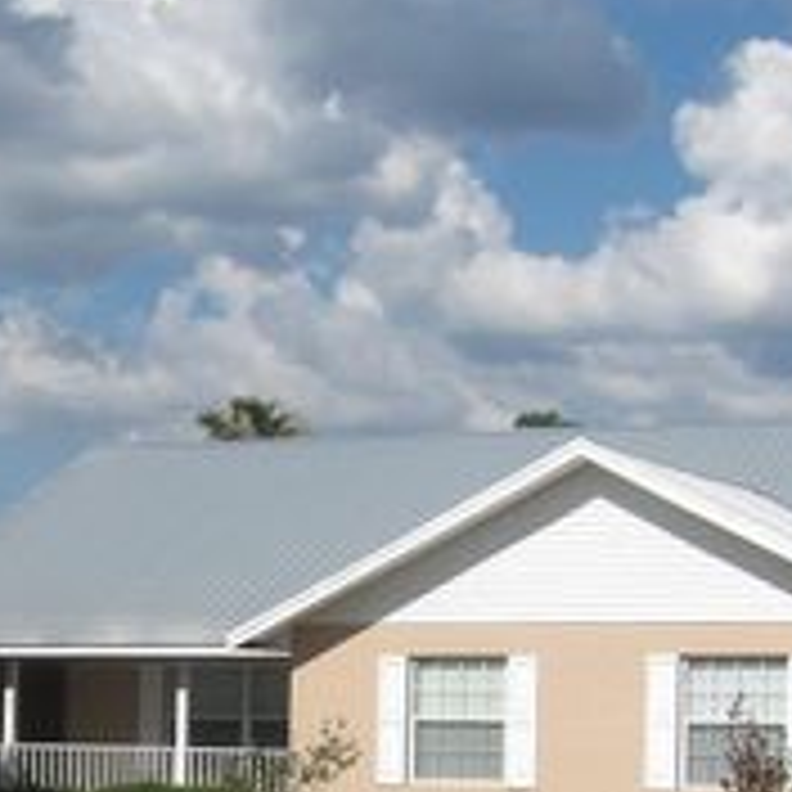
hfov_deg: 17.7
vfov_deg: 17.6
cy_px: 664
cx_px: 320
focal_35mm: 98
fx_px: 2537
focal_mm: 7
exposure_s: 1/776
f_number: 5.2
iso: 100
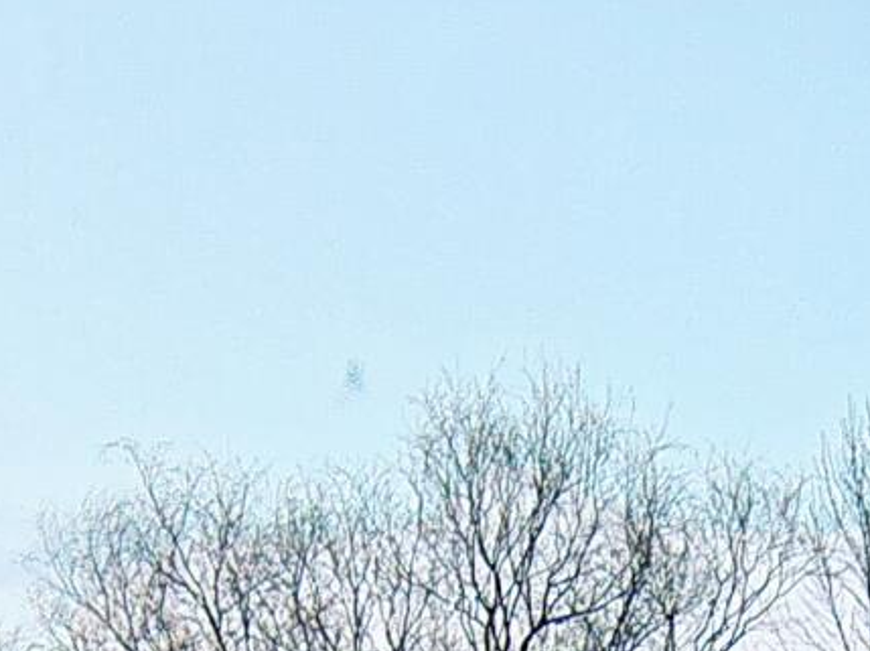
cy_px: 1742
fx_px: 2813
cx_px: 921
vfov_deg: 10.6
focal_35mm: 112
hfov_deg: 17.1
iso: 395
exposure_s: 1/30
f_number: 2.2
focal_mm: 2.13
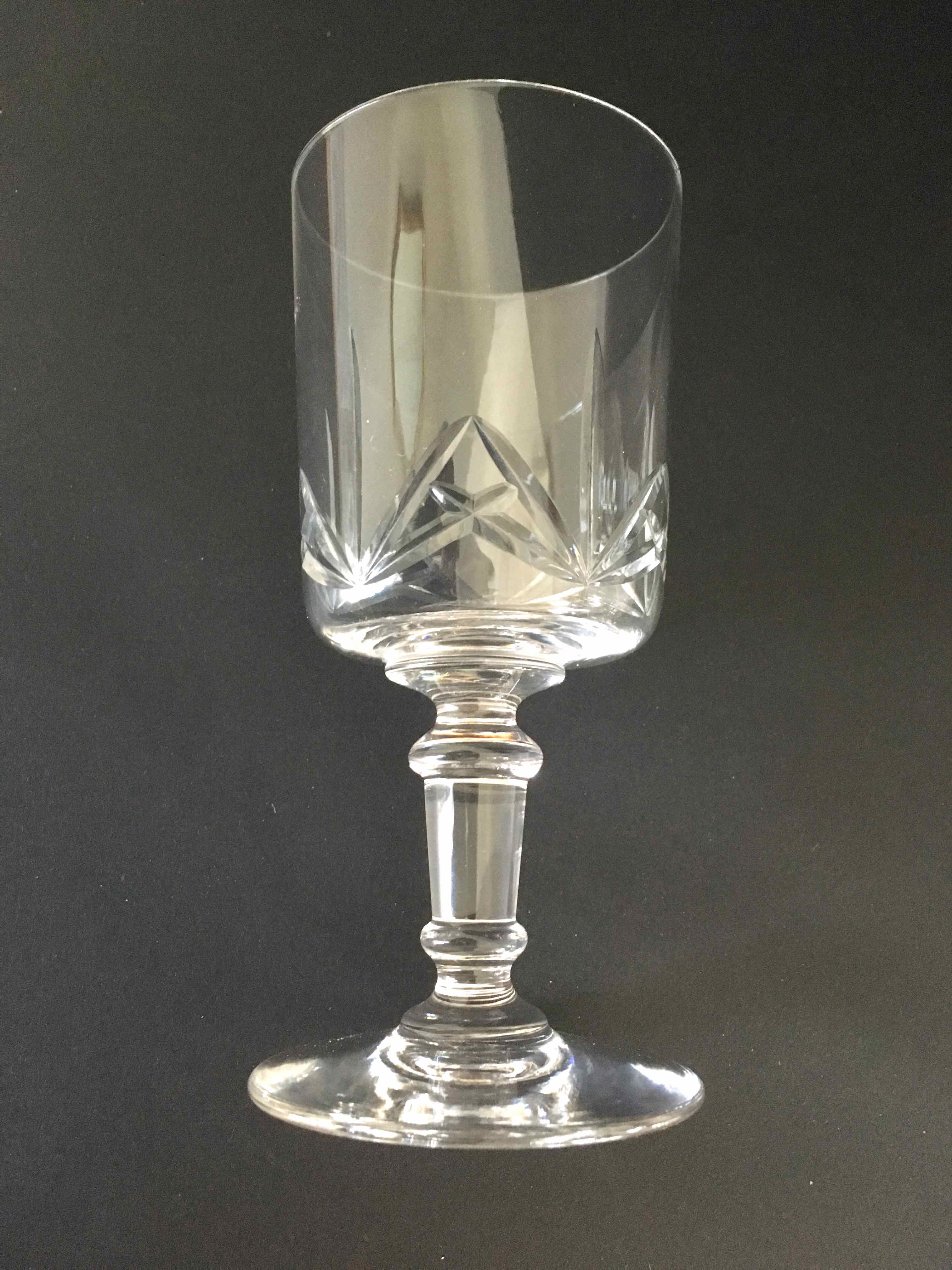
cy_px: 635
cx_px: 476
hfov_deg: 48.2
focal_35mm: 29
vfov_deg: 61.7
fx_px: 1063
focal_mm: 4.15
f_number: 2.2
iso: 320
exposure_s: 1/17
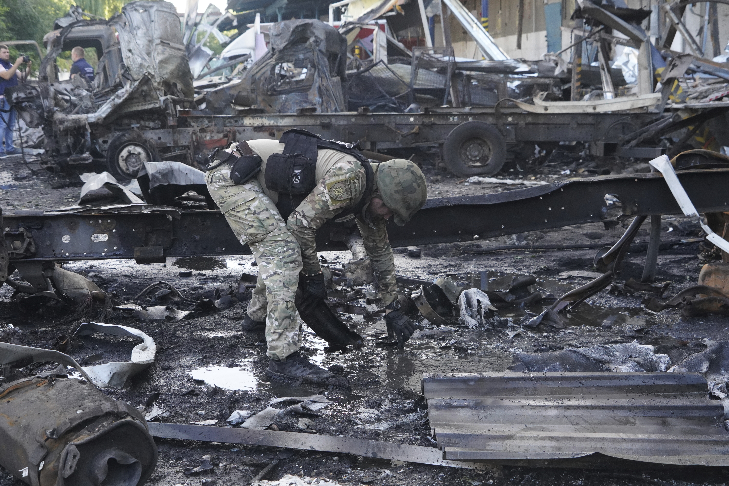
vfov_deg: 26.0
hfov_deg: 38.2
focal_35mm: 52
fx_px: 1053
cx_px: 364
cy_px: 243
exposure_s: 1/500
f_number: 8
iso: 5000
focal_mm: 52
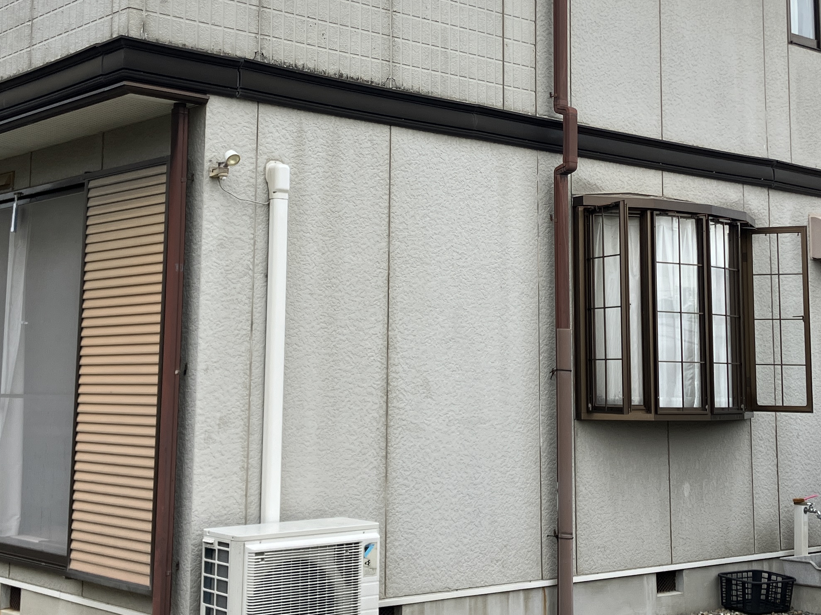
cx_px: 418
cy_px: 176
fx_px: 1352
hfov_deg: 33.8
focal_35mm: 57
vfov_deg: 25.4
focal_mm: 3.99
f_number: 1.8
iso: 32
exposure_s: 1/501
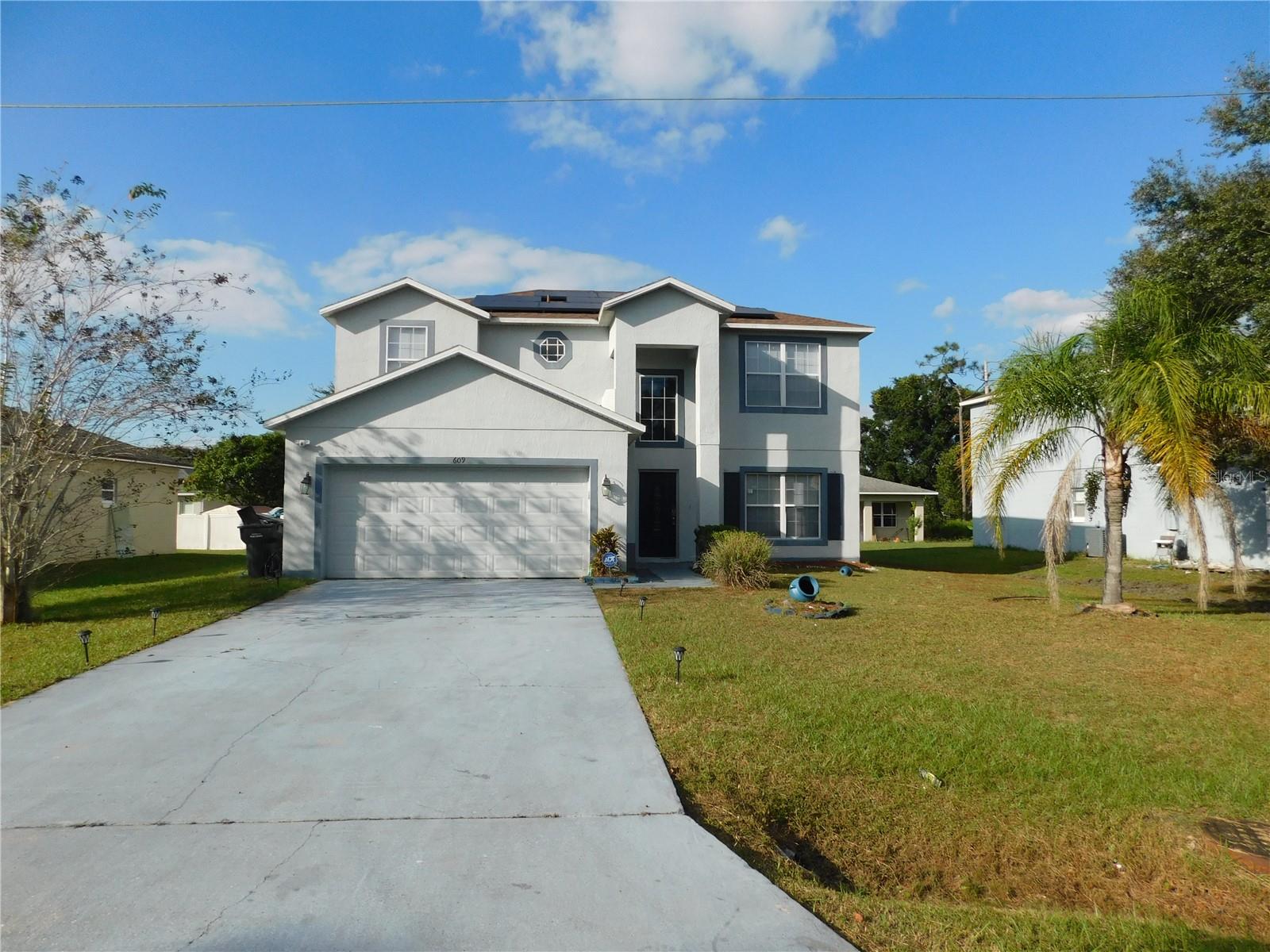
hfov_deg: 73.9
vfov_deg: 58.9
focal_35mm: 23
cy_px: 476
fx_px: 844
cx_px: 635
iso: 125
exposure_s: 1/640
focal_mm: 4
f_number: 6
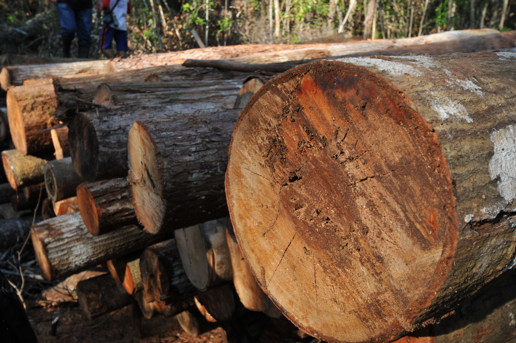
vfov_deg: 36.8
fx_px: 515
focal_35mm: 36
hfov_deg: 53.2
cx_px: 258
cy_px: 172
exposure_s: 1/200
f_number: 8
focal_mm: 24
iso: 400
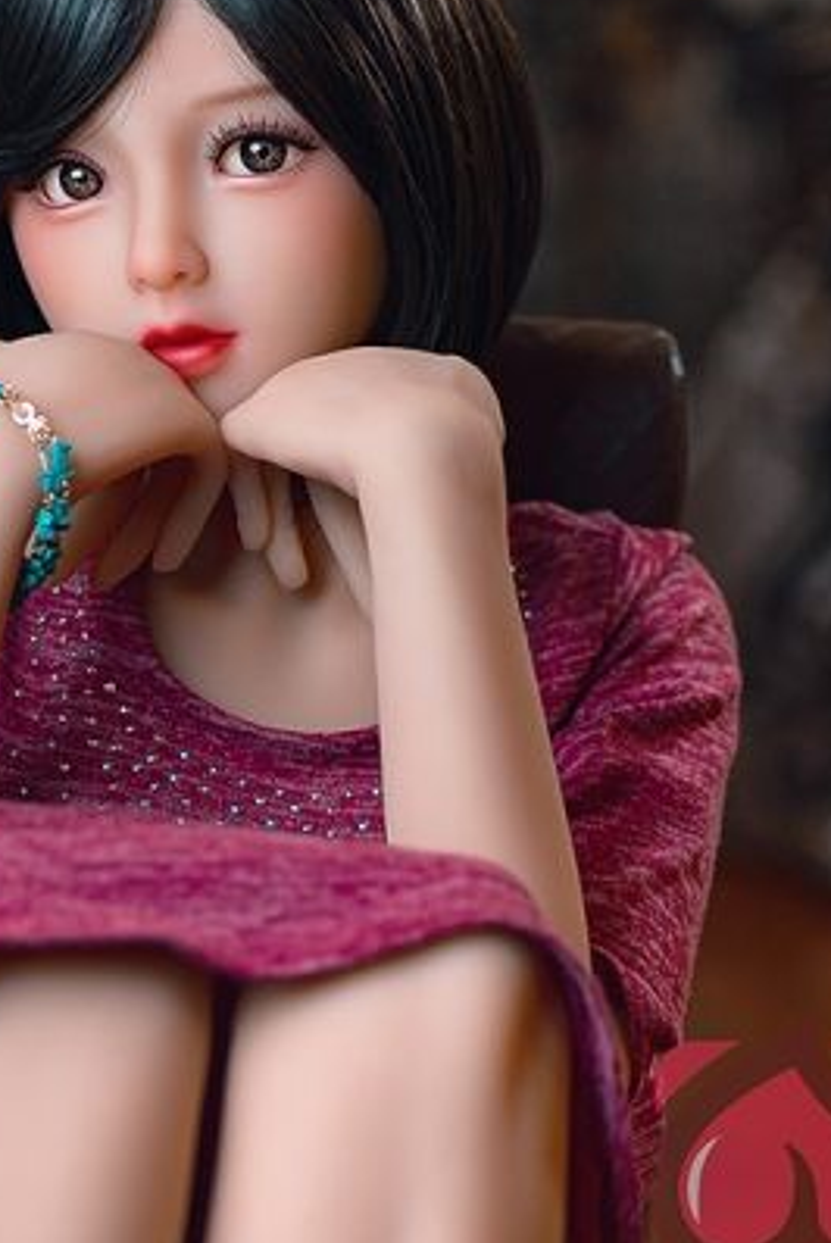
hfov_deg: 7.2
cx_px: 191
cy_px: 956
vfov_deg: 10.7
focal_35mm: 192
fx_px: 6636
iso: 100
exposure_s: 1/250
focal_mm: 85
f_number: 1.8
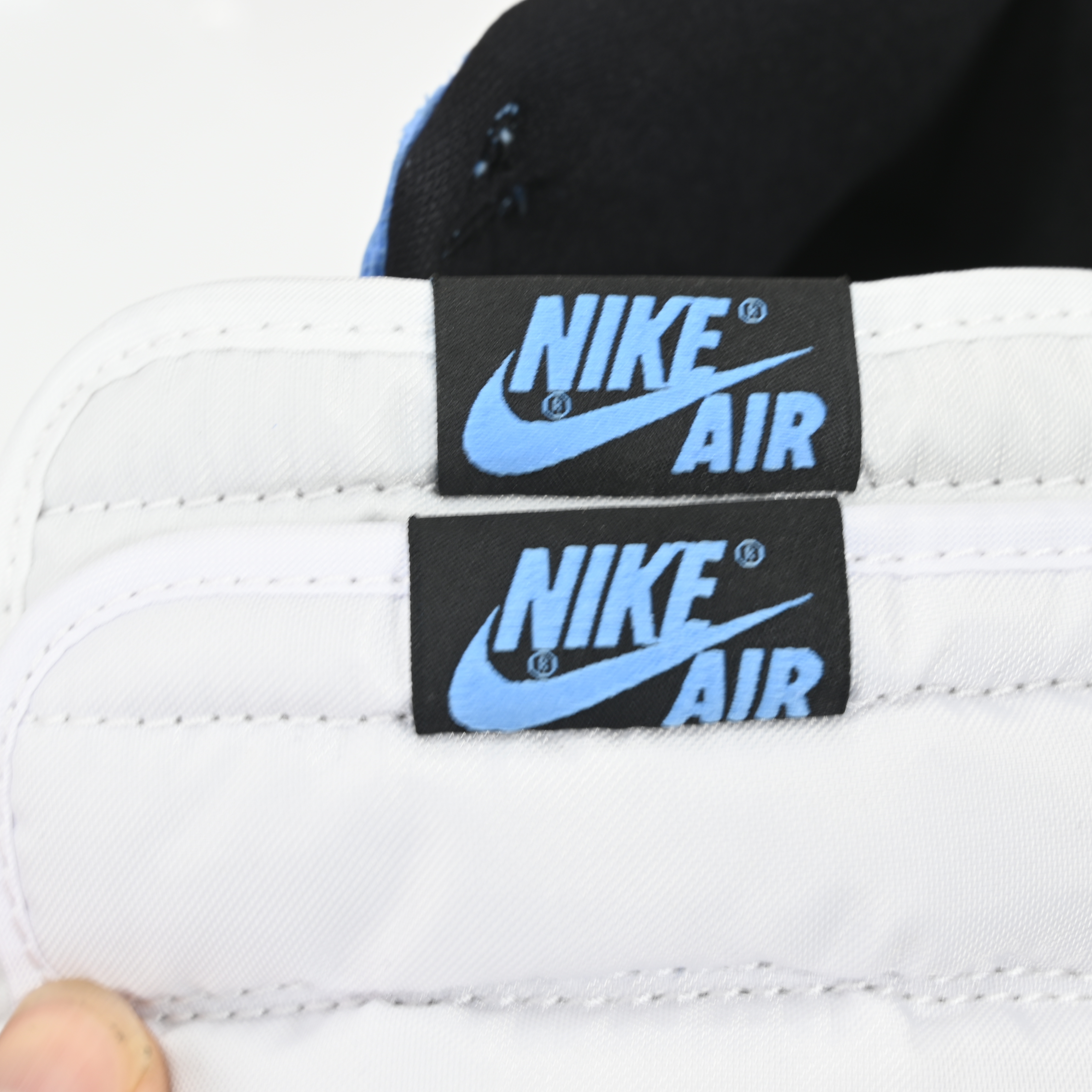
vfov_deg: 19.3
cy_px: 547
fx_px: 3212
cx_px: 601
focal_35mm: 90
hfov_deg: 19.3
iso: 100
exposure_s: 1/4
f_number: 13
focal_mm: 70
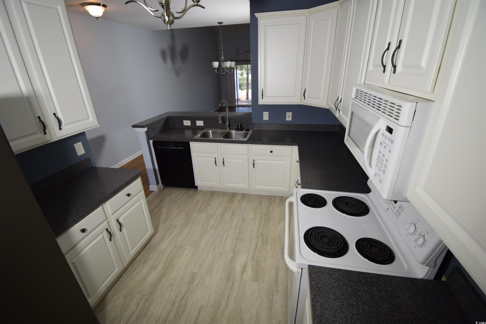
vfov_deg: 77.3
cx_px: 243
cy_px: 162
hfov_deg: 100.4
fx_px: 202
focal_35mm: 15
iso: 400
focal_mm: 10
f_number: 5.6
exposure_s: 1/125
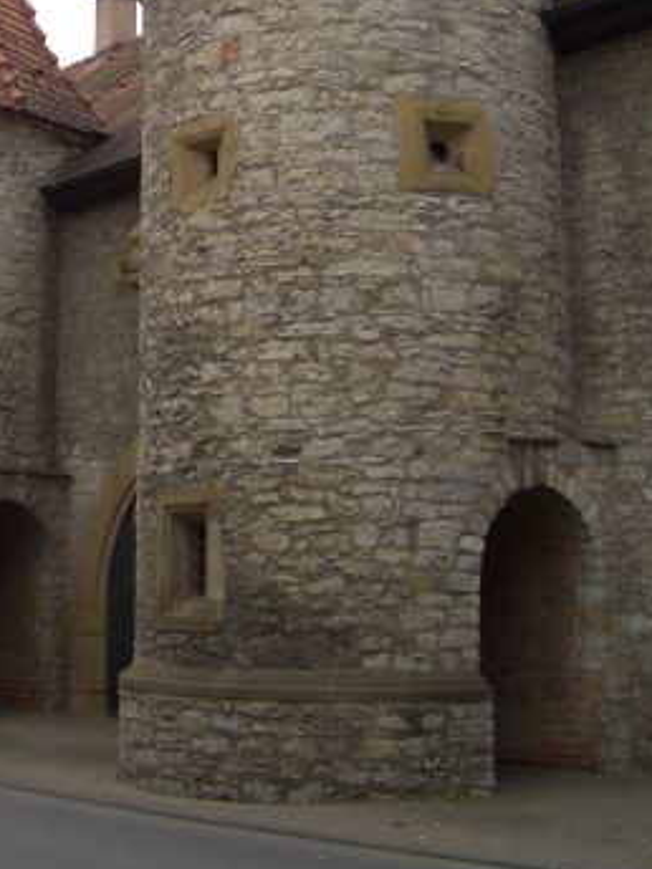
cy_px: 202
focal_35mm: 61
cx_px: 119
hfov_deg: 23.6
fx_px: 1532
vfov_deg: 31.1
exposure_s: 1/160
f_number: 2.6
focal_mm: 5.8
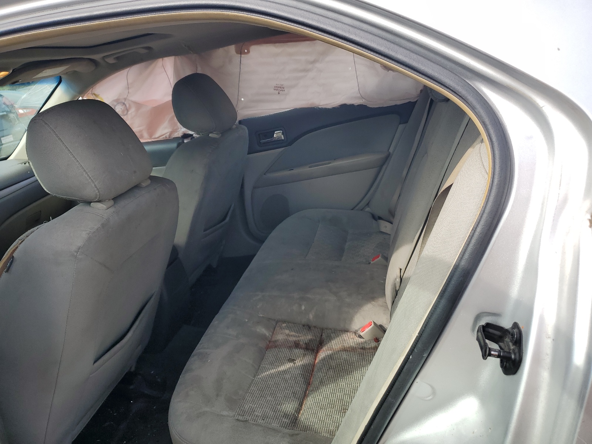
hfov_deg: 67.3
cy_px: 222
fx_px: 445
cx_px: 296
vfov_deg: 53.1
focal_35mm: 26
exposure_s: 1/769
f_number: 1.5
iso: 50
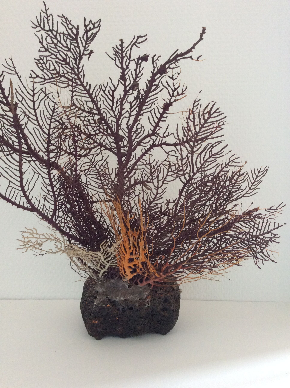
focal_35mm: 32
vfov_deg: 56.9
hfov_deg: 44.1
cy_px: 194
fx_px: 358
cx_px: 145
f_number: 2.4
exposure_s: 1/25
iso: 160
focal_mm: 3.3
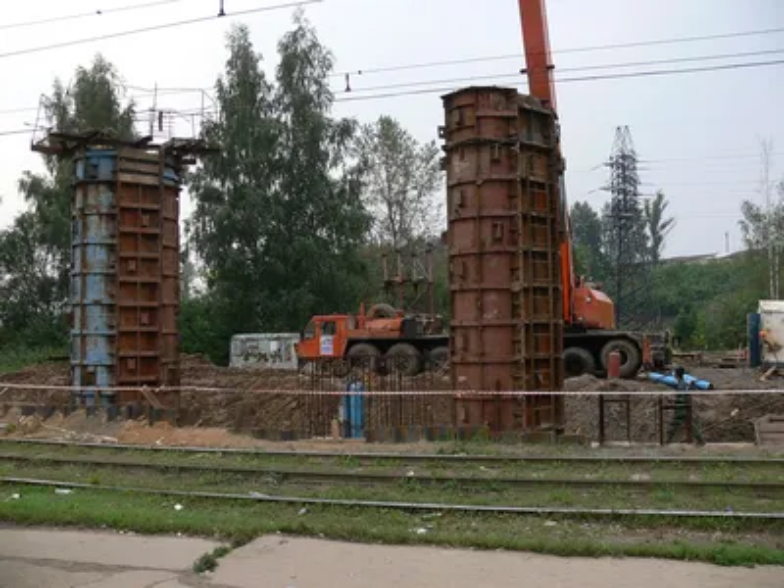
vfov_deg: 40.7
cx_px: 392
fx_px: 793
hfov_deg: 52.6
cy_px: 294
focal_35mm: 35
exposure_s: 1/500
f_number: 2.8
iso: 100
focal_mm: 7.4
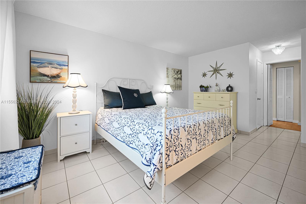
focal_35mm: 14
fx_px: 119
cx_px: 153
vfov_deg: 81.2
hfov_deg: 104.3
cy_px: 102
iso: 180
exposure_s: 1/15
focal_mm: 14
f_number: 4
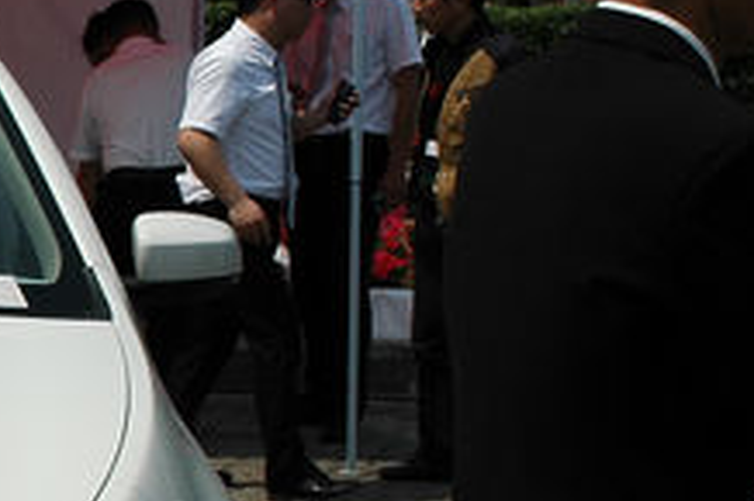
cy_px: 399
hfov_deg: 14.2
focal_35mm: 132
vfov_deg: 10.3
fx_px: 2763
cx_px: -498
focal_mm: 24
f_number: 8
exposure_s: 1/800
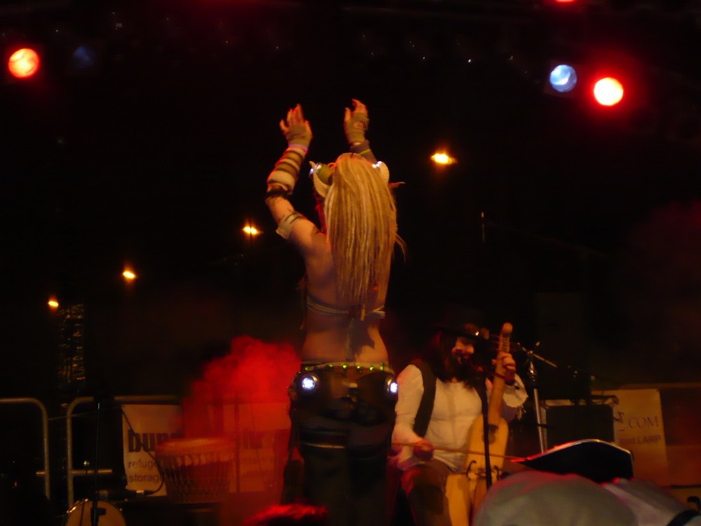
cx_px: 350
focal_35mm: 83
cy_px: 263
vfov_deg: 17.8
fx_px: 1681
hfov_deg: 23.6
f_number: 3.5
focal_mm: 9.1
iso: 200
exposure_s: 1/30
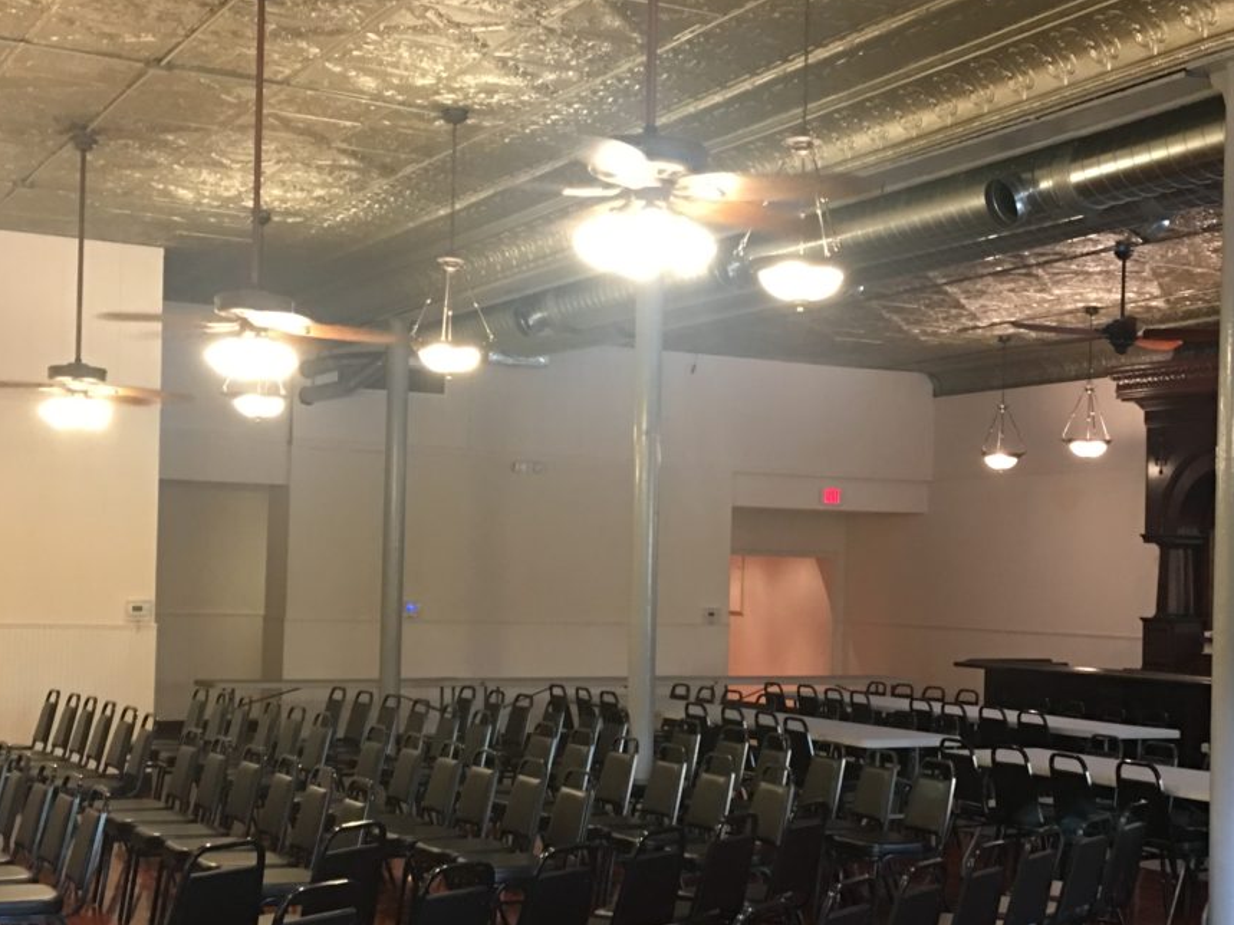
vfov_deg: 26.9
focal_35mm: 54
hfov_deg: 35.1
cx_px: 843
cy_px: 572
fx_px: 1925
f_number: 2.2
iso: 80
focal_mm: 4.15
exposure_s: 1/10
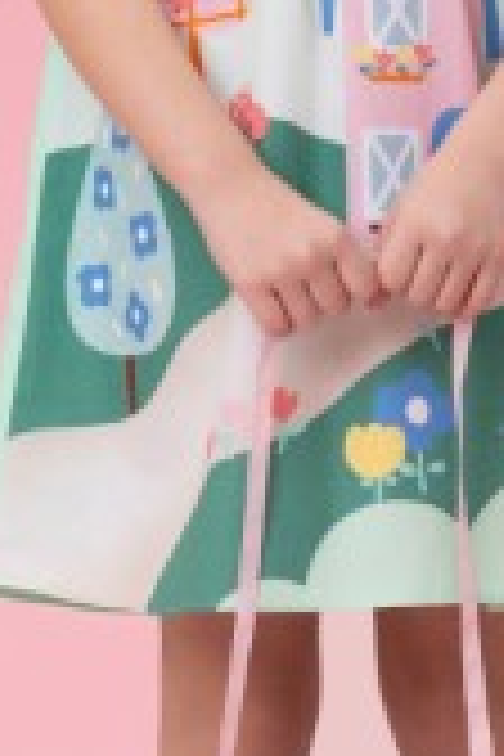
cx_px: 252
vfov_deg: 6.2
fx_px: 6929
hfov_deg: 4.2
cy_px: 171
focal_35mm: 330
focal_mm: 72
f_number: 6.3
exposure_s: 1/125
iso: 100
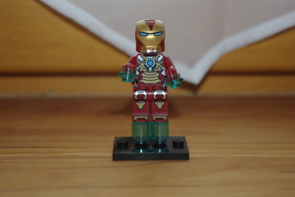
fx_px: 673
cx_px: 148
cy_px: 98
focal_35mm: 82
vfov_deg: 16.7
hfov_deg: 24.7
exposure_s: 1/60
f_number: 5.6
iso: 200
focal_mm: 55
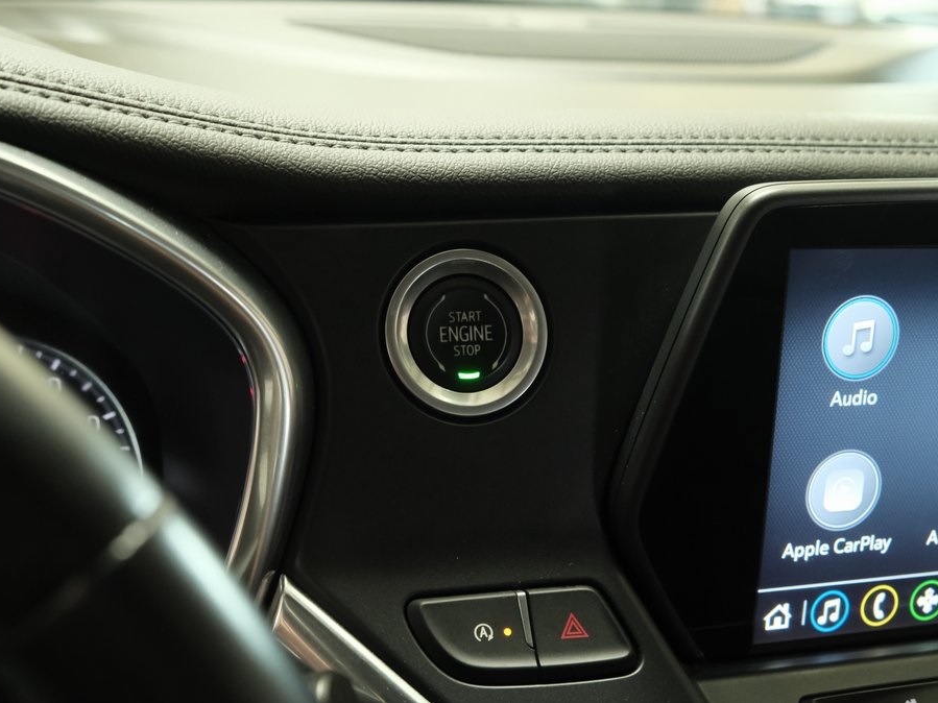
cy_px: 348
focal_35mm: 46
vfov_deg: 31.5
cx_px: 454
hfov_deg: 41.2
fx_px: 1246
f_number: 5
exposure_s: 1/50
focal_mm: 27.7
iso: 3200
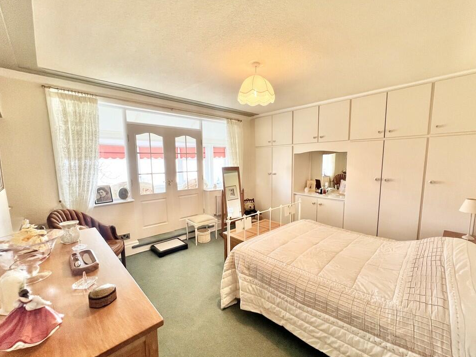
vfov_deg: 85.6
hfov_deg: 101.9
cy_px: 188
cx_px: 255
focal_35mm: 14
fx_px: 192
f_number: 1.8
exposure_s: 1/100
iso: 250
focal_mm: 1.57
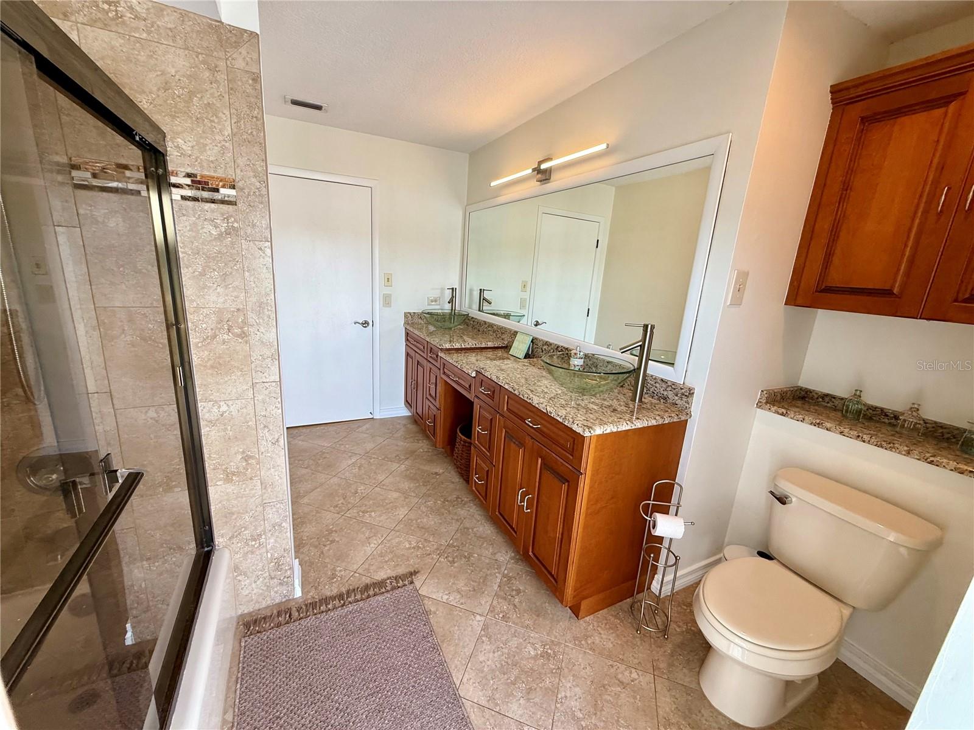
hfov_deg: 102.1
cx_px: 487
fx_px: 394
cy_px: 365
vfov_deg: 85.7
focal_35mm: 14
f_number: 2.2
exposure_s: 1/120
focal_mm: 2.22
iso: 80
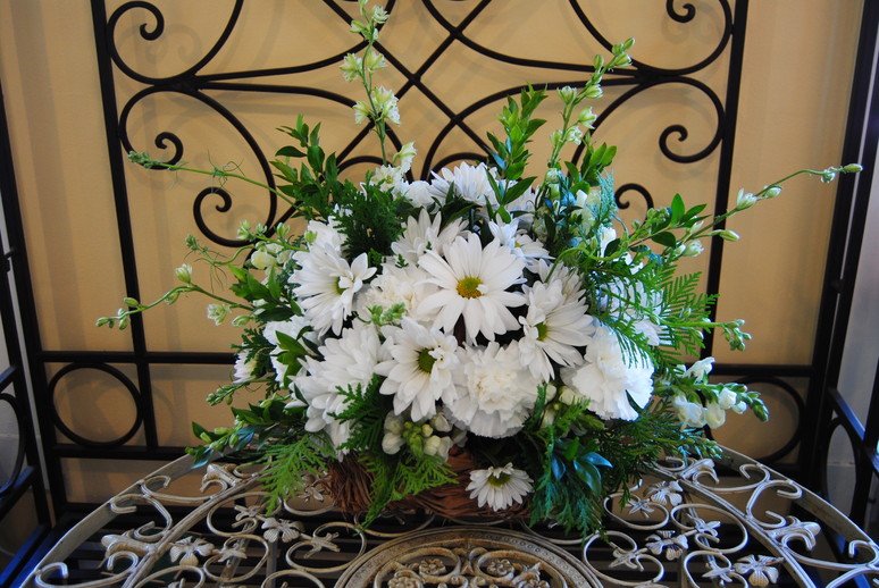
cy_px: 294
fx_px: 953
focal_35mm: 39
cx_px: 440
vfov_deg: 34.3
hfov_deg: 49.5
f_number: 4
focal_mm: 26
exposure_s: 1/50
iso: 400
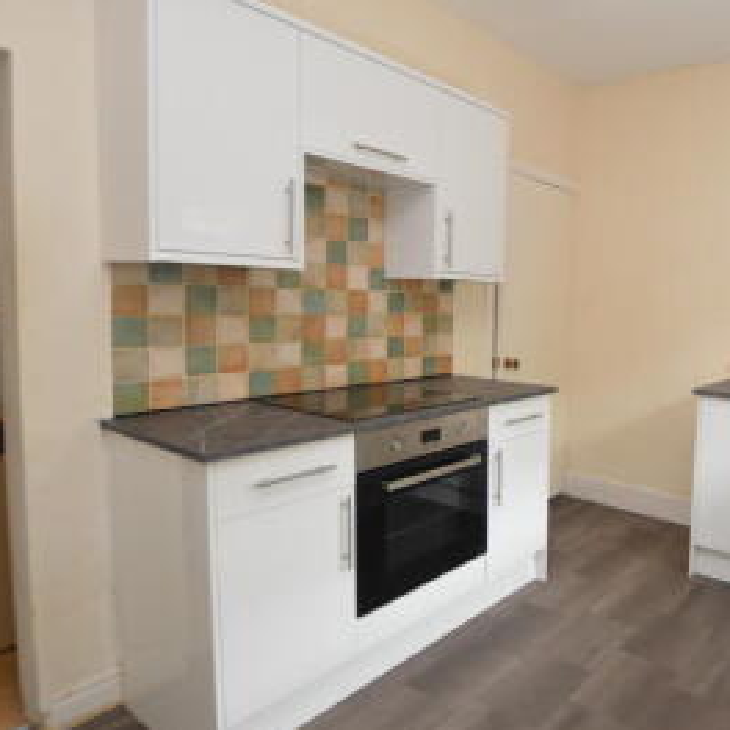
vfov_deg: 67.2
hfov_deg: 61.0
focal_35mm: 23
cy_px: 347
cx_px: 597
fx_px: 549
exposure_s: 1/60
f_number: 3.5
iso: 1600
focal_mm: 10
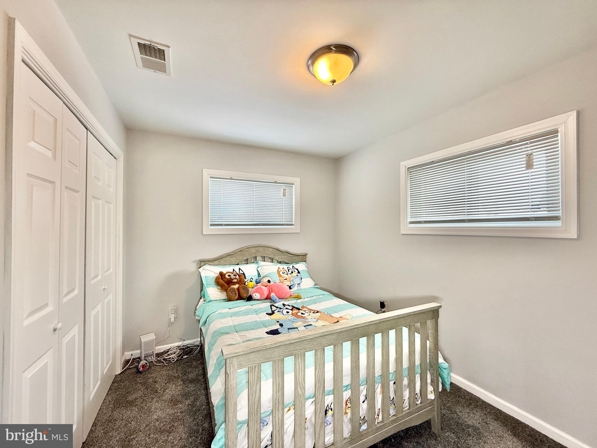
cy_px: 224
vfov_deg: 85.7
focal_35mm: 14
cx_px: 298
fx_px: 241
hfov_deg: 102.1
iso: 160
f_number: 2.2
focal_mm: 2.22
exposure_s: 1/99
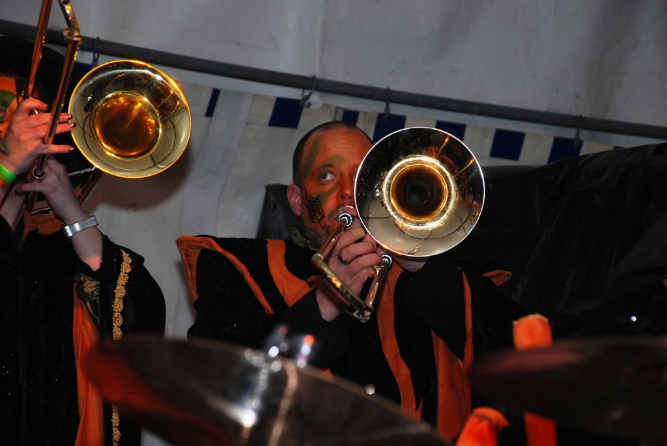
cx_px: 334
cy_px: 223
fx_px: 2782
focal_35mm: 150
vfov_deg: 9.2
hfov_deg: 13.7
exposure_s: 1/60
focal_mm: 100
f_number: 5.6
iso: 200
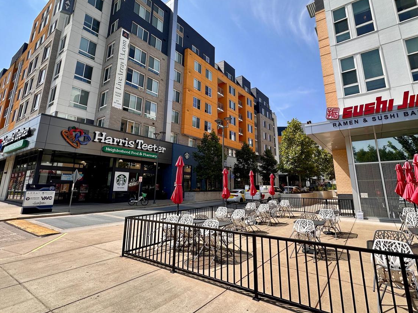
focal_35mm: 18
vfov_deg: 71.3
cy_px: 138
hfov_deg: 87.6
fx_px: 217
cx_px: 225
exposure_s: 1/1304
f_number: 2.2
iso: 40
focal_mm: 2.22
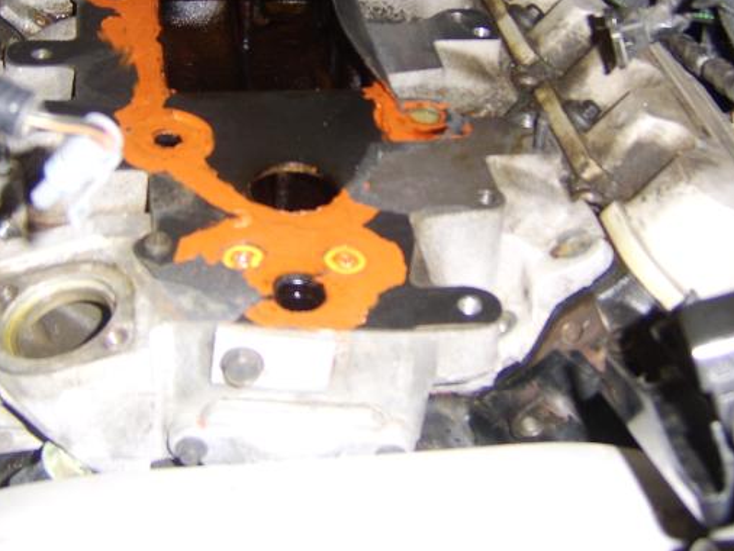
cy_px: 129
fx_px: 1039
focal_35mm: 49
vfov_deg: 29.2
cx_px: 335
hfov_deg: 38.9
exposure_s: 1/30
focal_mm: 8.13
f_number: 2.7
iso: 141
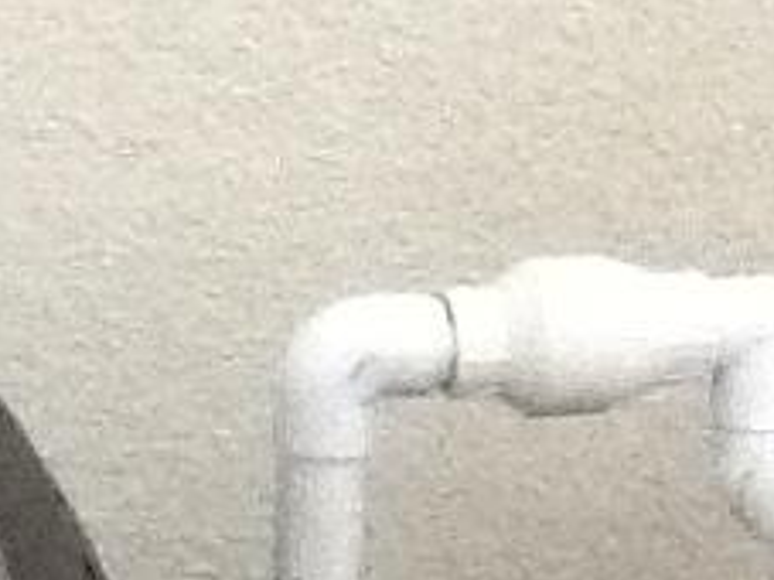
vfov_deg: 7.8
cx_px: -198
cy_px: 894
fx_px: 4157
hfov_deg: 10.4
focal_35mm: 186
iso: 320
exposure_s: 1/15
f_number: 2.4
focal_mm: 2.03
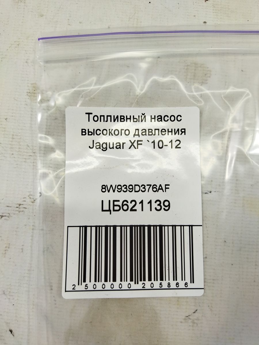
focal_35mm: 27
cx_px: 130
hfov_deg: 51.4
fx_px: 269
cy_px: 172
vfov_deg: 65.3
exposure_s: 1/188
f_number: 1.79
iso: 99
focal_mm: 4.71
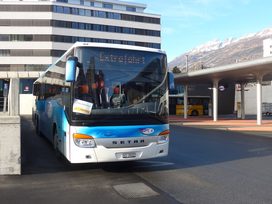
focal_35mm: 36
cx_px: 136
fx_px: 283
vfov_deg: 39.7
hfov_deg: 51.4
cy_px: 102
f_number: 2.8
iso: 80
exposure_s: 1/500
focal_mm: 7.5
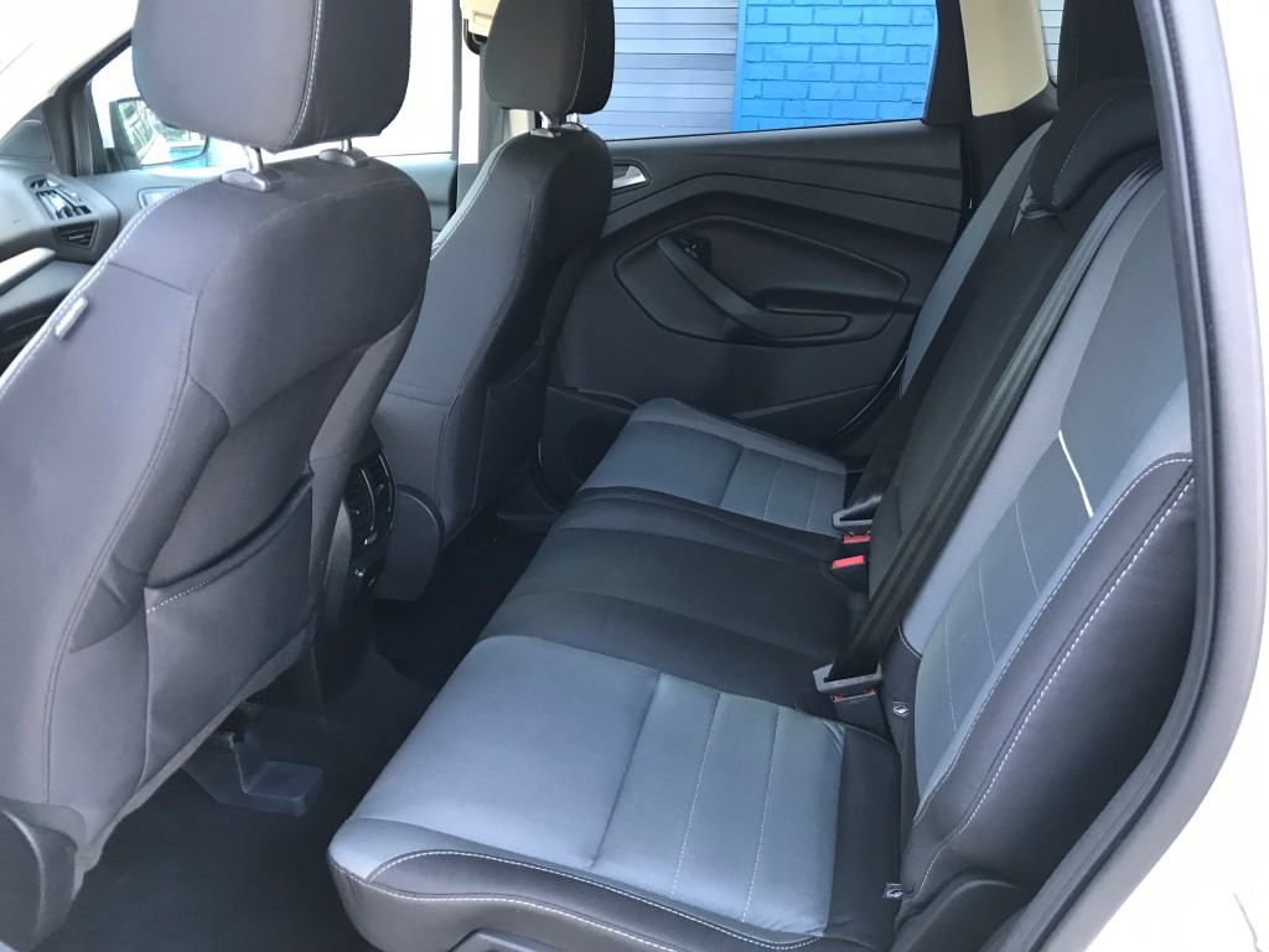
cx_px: 634
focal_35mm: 28
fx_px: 1026
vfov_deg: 49.7
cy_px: 476
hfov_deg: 63.4
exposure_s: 1/23
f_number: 1.8
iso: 40
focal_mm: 3.99
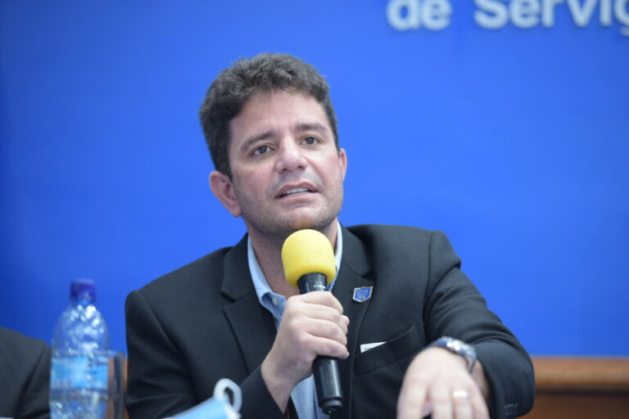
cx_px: 314
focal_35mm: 175
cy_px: 210
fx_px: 3057
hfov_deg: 11.7
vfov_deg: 7.8
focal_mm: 175
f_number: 2.8
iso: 1600
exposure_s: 1/125
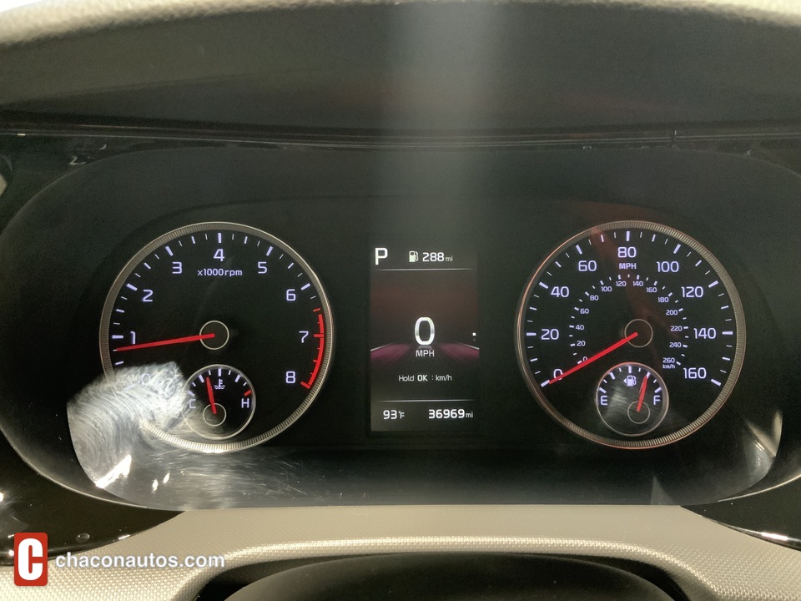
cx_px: 400
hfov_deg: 61.7
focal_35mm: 29
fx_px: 671
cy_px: 300
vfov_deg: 48.2
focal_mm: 3
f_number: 1.8
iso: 640
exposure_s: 1/26
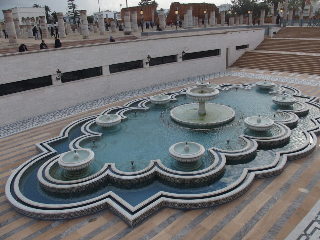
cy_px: 120
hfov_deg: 63.4
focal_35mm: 28
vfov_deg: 49.7
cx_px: 160
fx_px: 259
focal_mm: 6
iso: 100
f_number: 3.5
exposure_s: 1/320
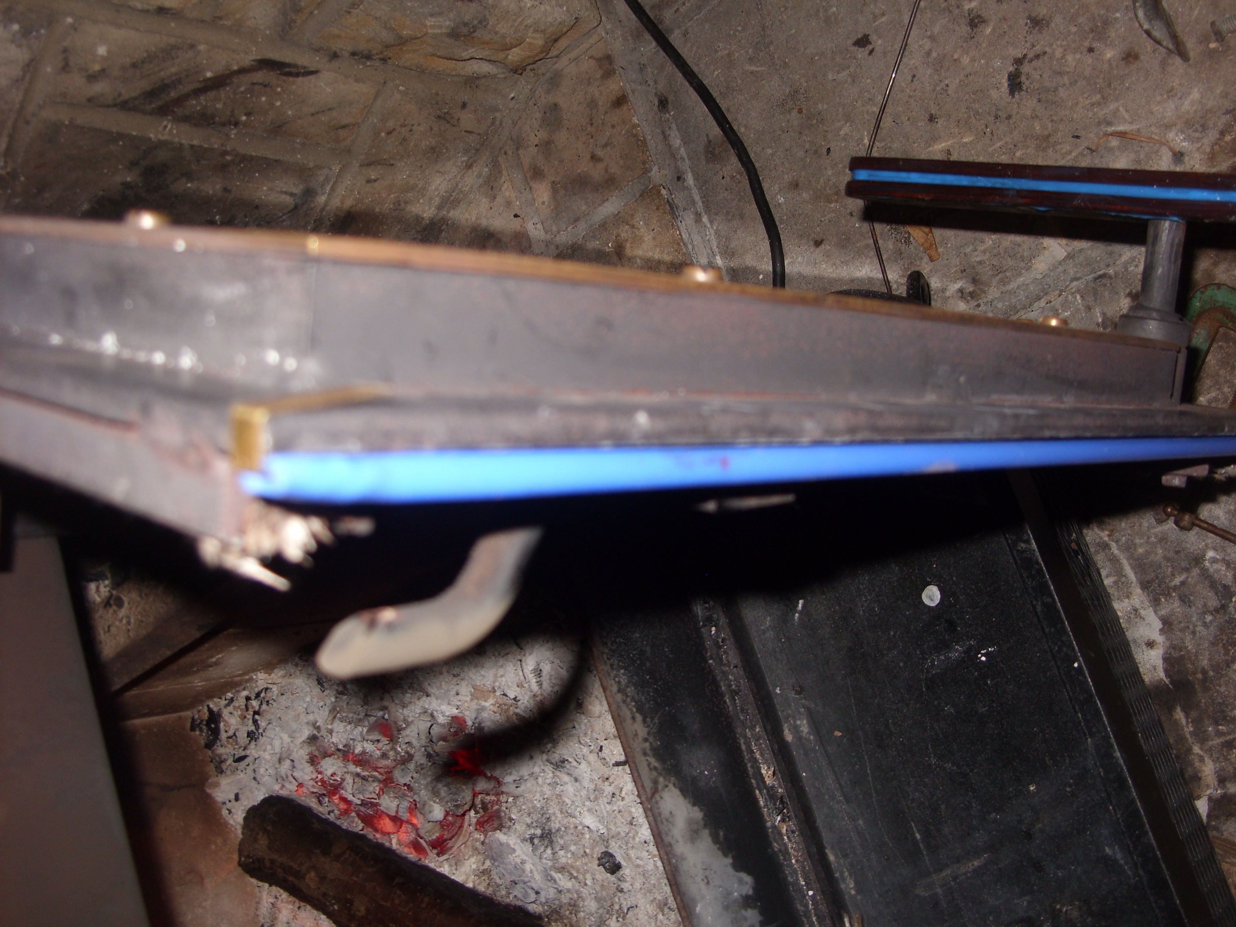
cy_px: 464
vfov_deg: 37.7
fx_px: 1357
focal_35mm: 38
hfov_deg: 49.0
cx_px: 618
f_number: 2.8
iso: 50
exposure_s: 1/30
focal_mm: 6.3
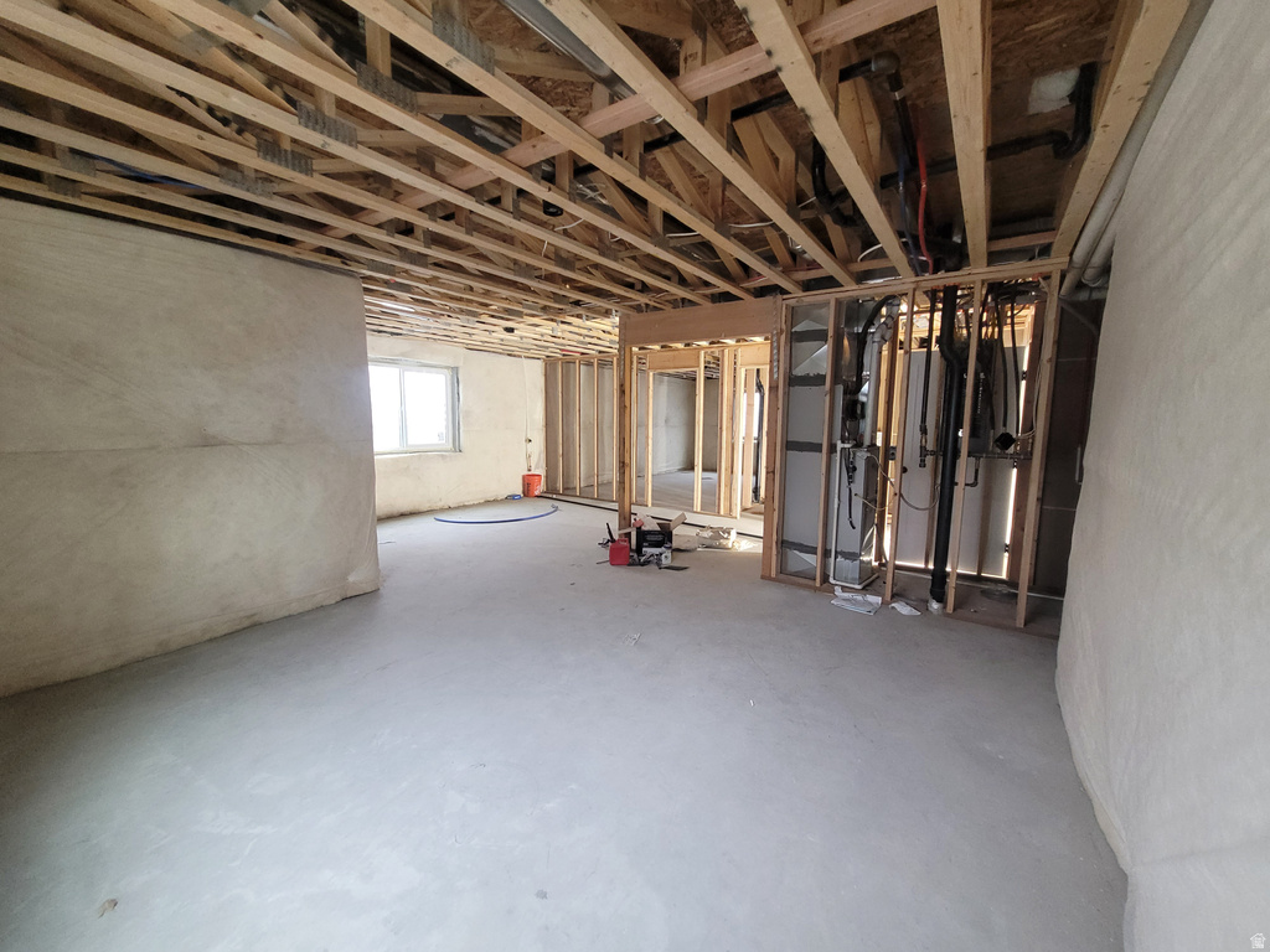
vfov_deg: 89.9
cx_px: 635
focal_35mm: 13
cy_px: 476
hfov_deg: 106.2
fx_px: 477
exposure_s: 1/60
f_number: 2.2
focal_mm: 1.74
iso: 400
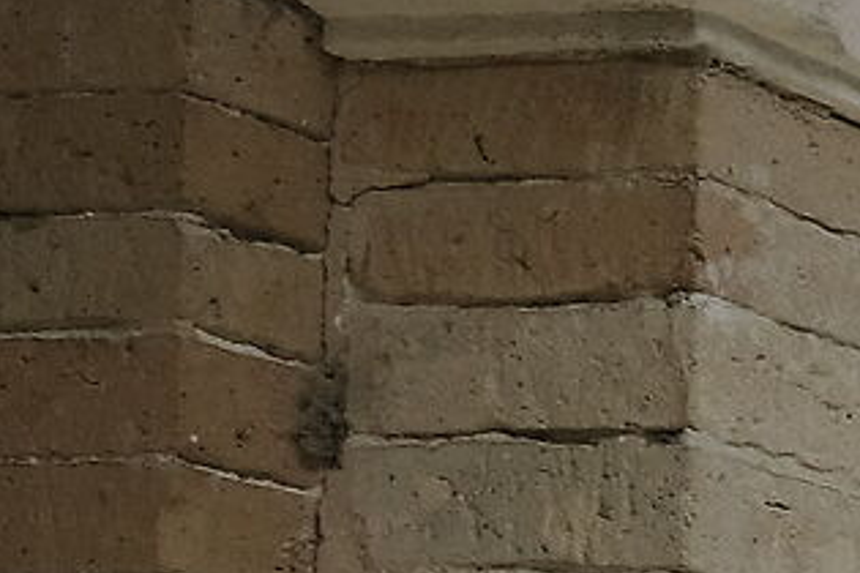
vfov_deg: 8.3
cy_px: 1037
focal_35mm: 160
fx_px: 3822
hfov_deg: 8.9
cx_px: 3003
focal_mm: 14
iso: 640
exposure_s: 1/550
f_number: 8
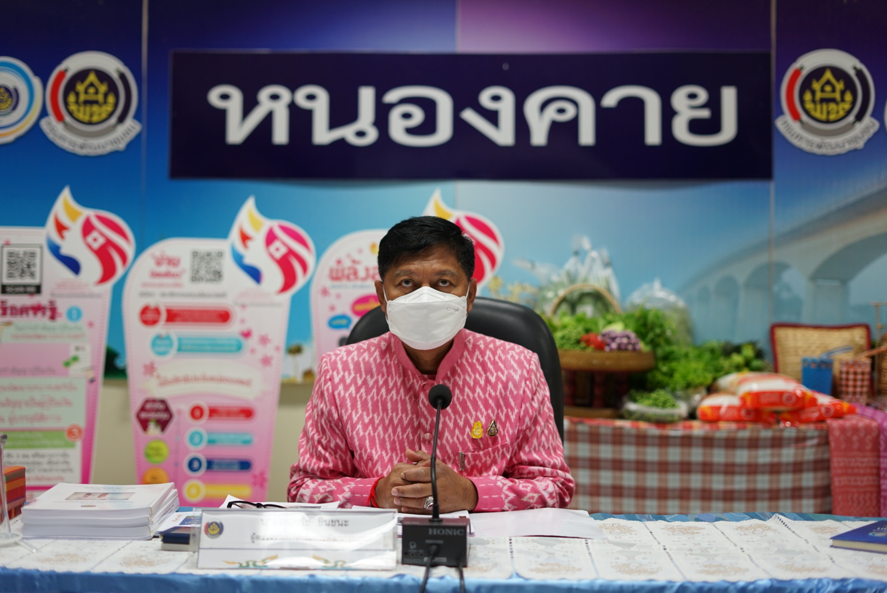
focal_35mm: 50
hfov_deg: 39.6
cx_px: 444
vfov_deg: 27.0
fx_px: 1233
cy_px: 296
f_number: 2.2
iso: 400
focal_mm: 50
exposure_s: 1/160
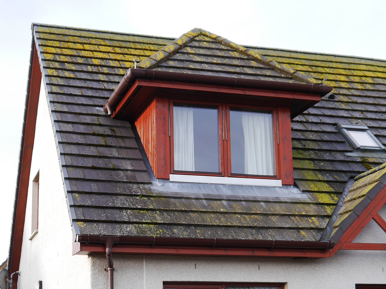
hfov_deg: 28.9
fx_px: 747
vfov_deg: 21.7
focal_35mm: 67
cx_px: 154
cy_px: 216
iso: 160
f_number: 4
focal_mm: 14
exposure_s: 1/160
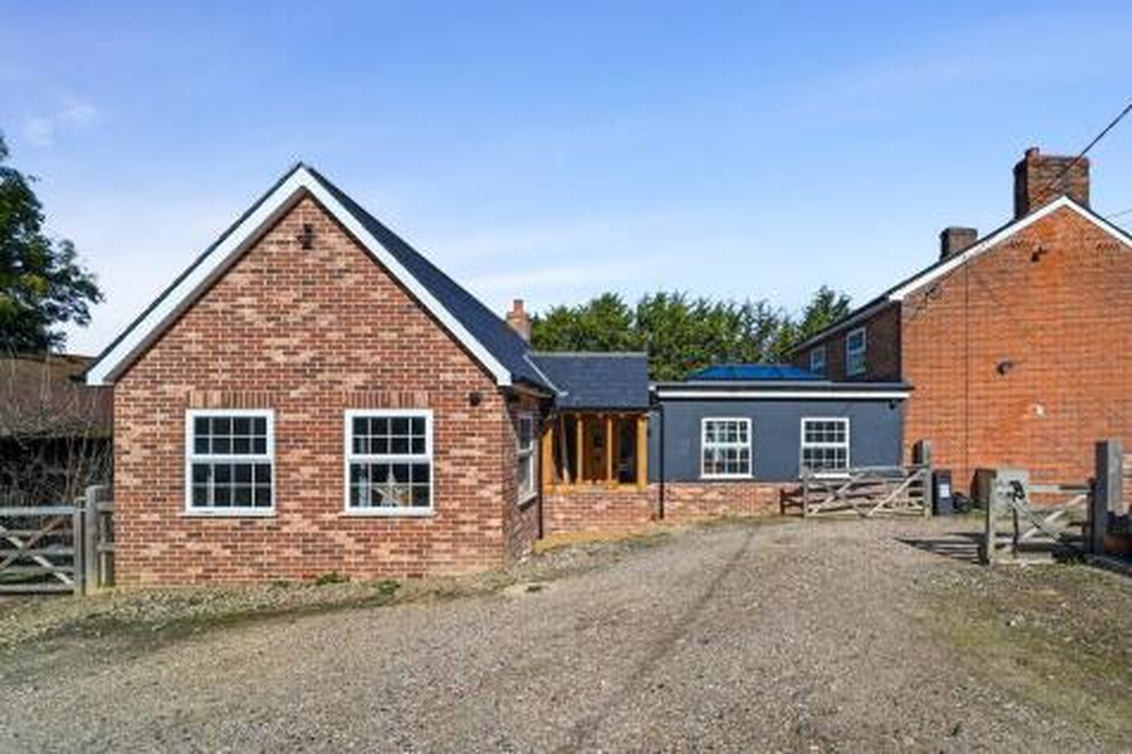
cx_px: 566
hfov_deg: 104.3
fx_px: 440
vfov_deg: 81.2
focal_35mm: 14
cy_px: 377
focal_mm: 14
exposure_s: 1/1250
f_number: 11
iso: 500
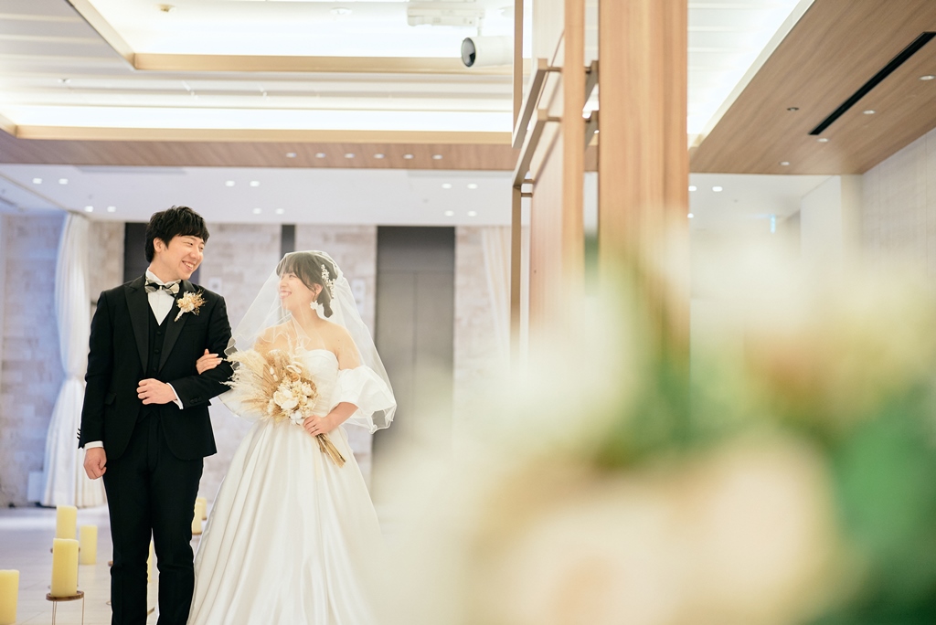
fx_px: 1301
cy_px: 312
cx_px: 468
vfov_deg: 27.0
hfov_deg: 39.6
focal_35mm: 50
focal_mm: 50
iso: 250
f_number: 1.4
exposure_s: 1/250
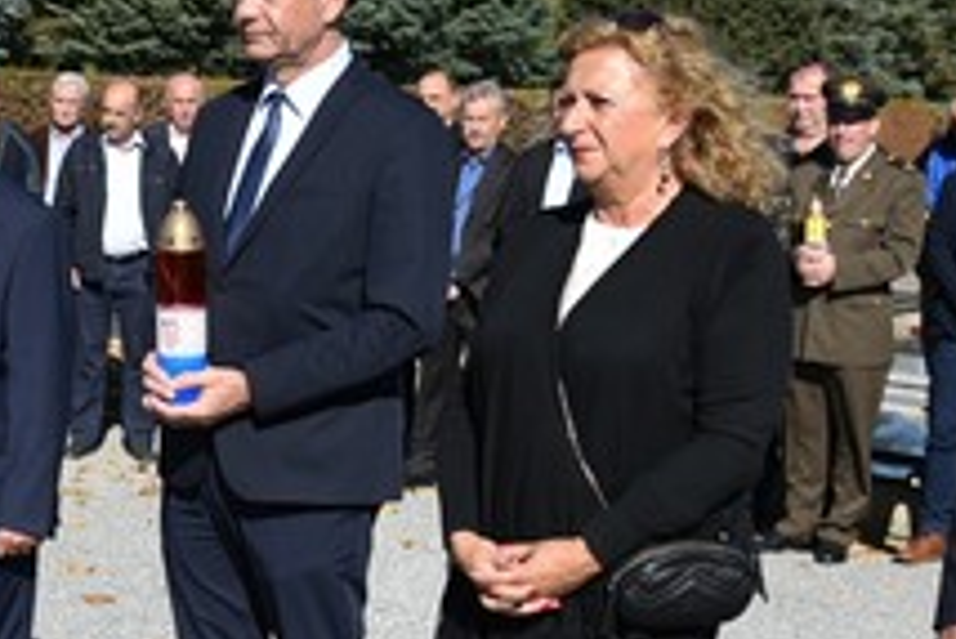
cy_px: 413
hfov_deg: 21.3
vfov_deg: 14.9
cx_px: -13
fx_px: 2445
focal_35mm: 92
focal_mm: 24
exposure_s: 1/3200
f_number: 4
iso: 320
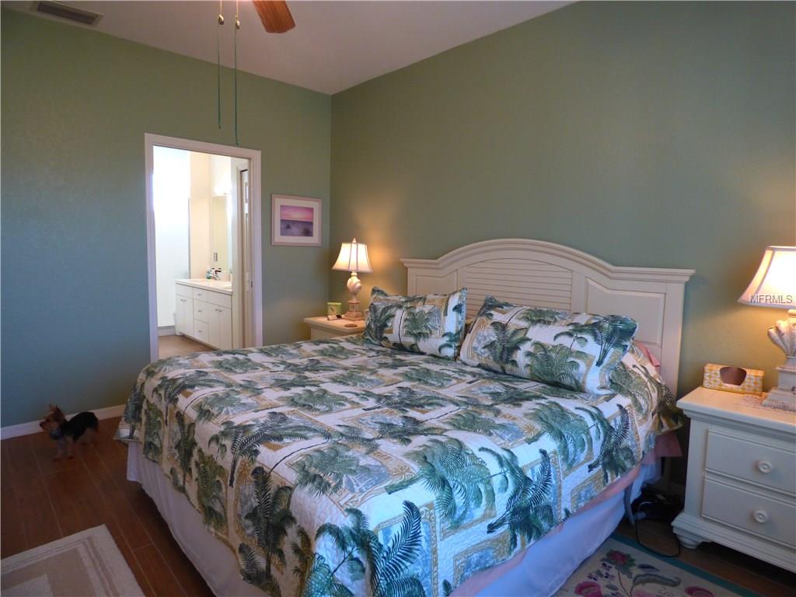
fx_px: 460
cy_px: 298
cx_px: 398
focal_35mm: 20
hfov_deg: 81.7
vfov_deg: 66.0
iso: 320
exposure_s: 1/60
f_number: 2.8
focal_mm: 3.58
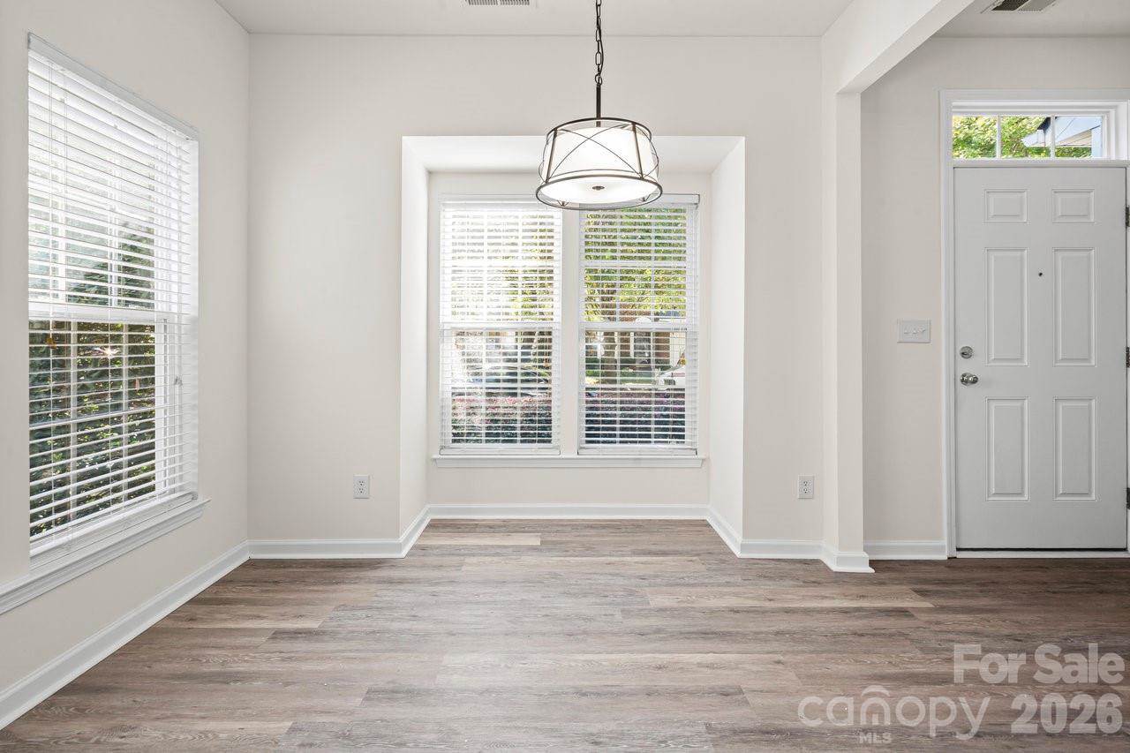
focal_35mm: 16
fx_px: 502
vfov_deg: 73.7
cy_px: 376
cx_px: 565
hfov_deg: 96.7
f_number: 11
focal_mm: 16
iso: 100
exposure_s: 1/8
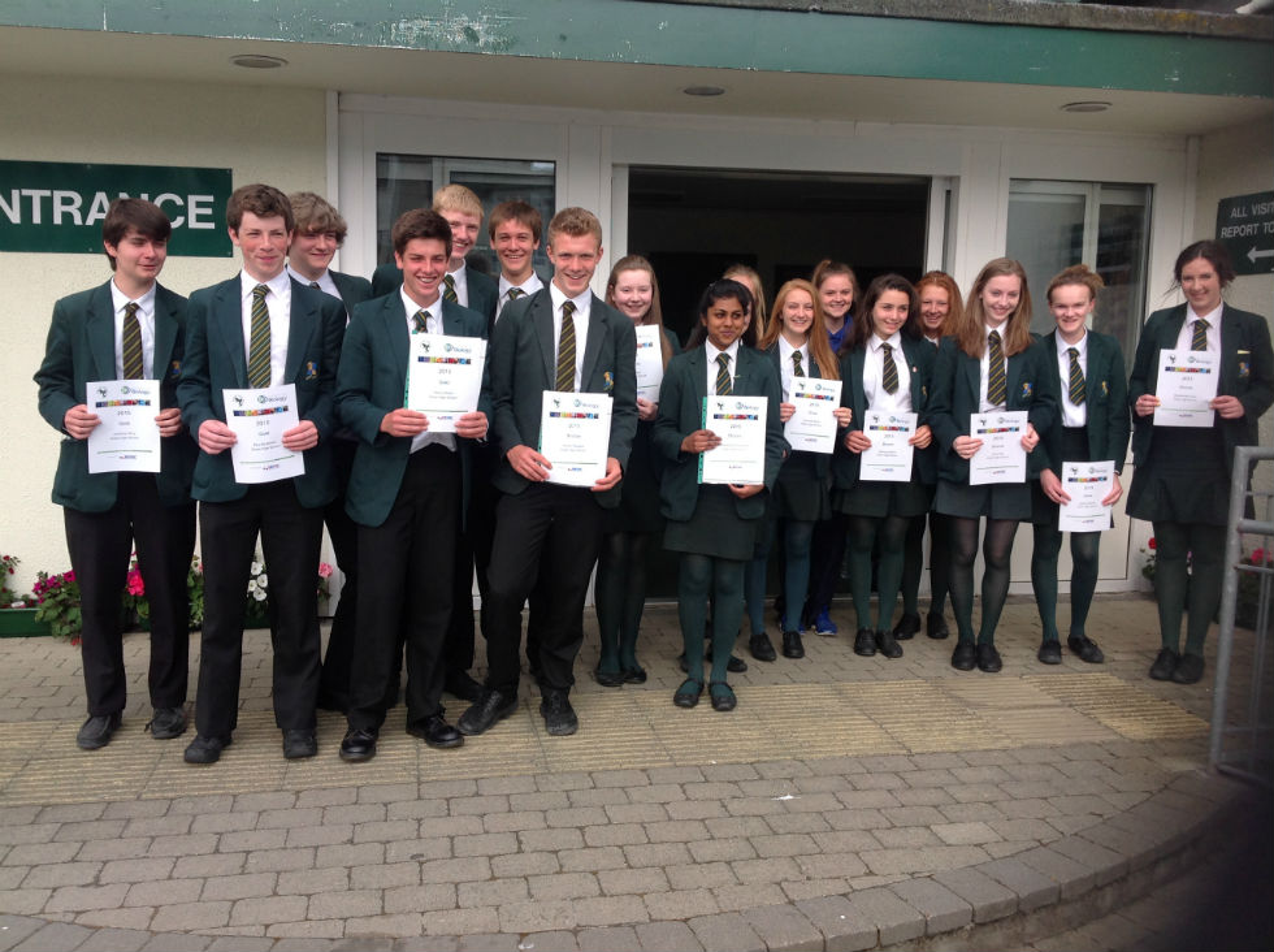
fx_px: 1286
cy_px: 476
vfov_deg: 40.6
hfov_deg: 52.7
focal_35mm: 35
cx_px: 637
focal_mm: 4.28
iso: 50
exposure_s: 1/817
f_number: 2.4
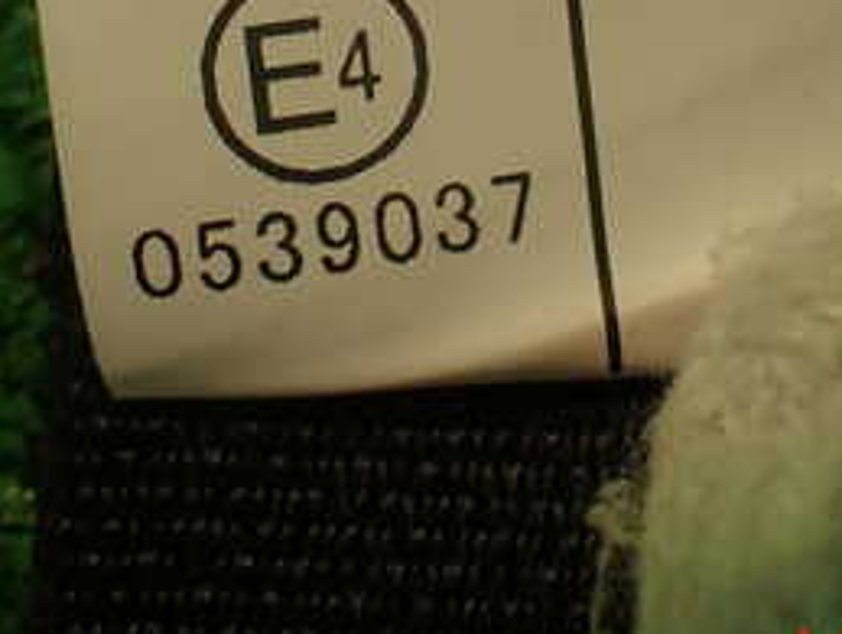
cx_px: 556
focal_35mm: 74
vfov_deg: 19.3
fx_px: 1802
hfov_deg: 26.2
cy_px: -29
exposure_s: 1/60
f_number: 2.4
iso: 160
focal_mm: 5.79
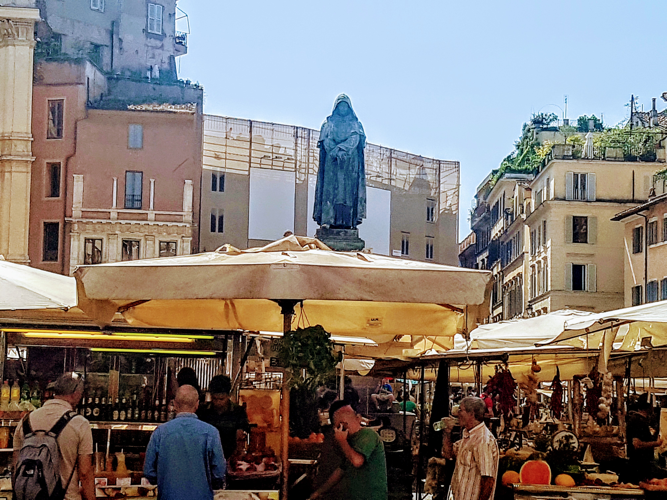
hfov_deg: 67.3
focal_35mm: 26
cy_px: 250
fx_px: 501
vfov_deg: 53.1
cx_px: 334
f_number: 1.7
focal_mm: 4.2
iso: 50
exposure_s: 1/3728
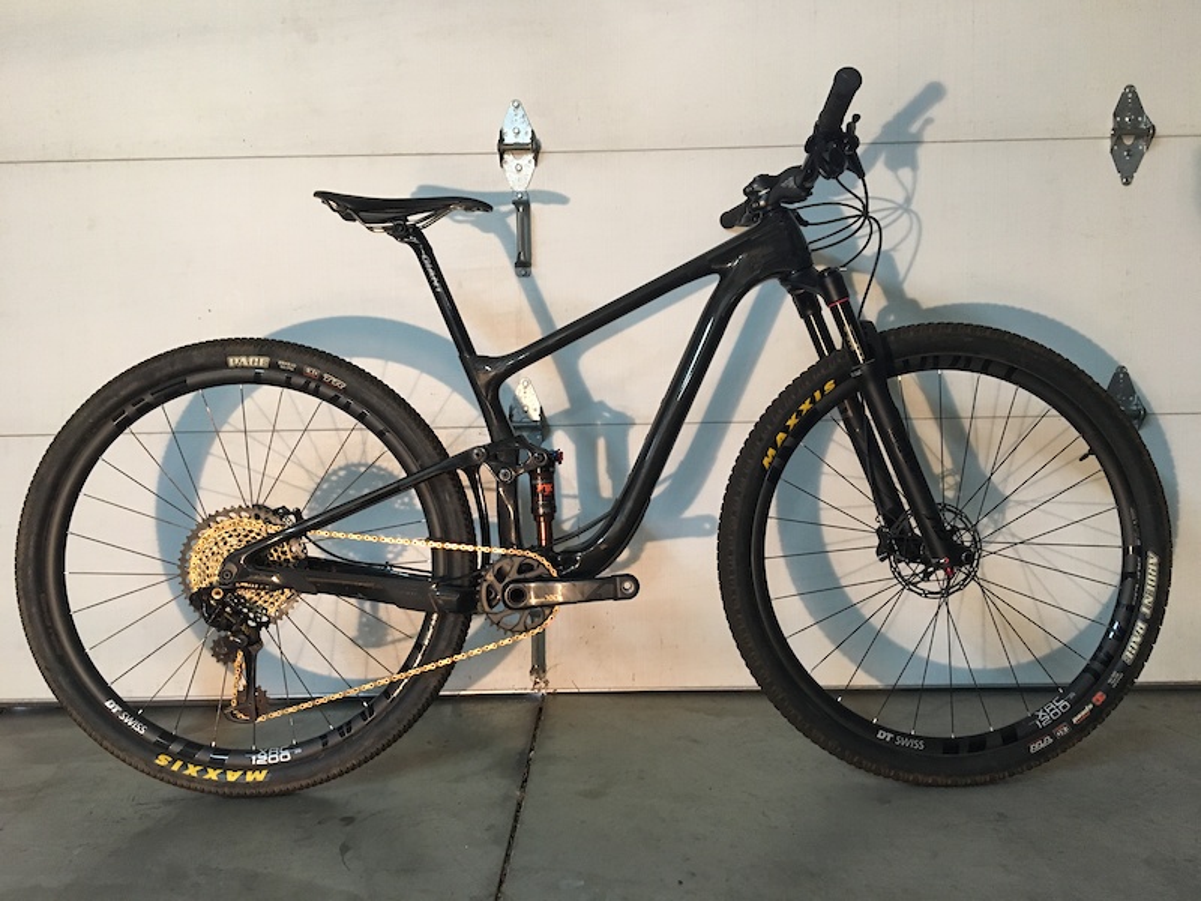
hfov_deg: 61.7
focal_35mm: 29
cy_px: 450
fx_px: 1006
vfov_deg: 48.2
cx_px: 600
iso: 160
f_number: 2.2
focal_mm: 4.15
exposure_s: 1/30
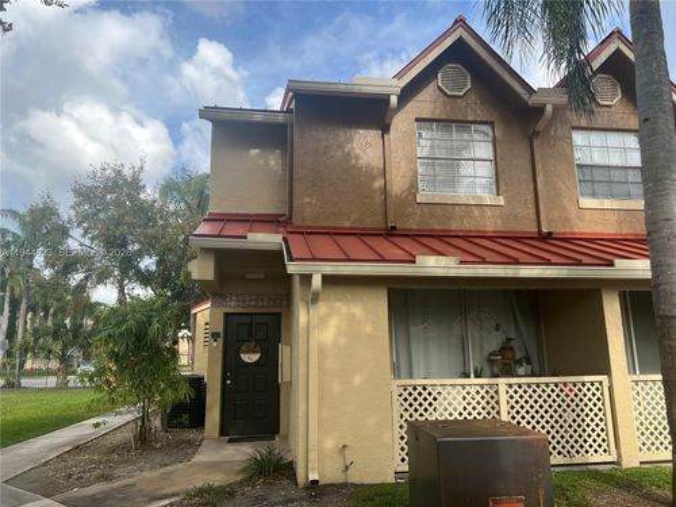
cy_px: 254
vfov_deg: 53.1
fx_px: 508
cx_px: 338
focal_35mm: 26
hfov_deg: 67.3
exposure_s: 1/1901
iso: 50
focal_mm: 5.7
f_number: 1.5
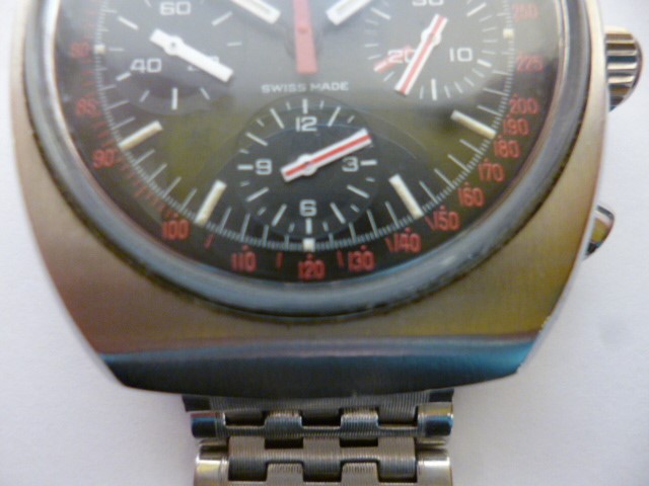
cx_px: 324
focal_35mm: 24
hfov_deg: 71.6
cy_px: 243
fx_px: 450
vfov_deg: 56.8
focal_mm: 4.3
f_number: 2.5
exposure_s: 1/4
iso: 400
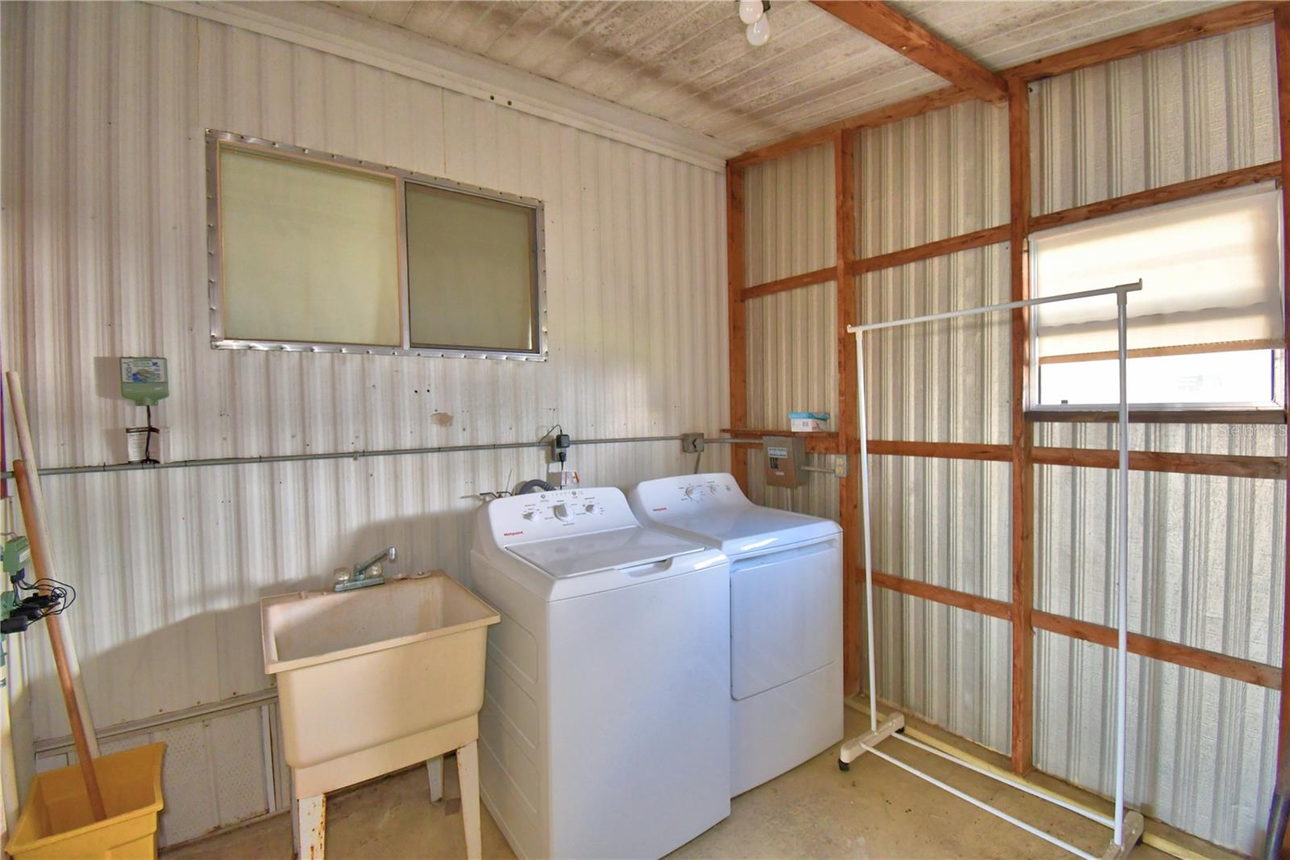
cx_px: 645
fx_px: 537
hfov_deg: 100.4
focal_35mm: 15
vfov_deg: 77.3
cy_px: 430
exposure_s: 1/30
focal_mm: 10
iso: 1400
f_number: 4.5
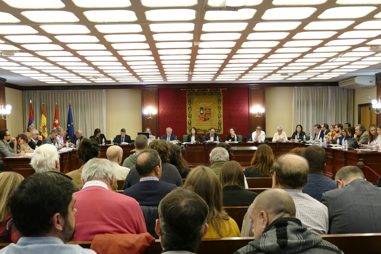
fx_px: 476
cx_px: 197
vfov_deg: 29.8
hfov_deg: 43.6
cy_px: 157
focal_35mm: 45
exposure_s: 1/40
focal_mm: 13.16
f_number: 4
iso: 800
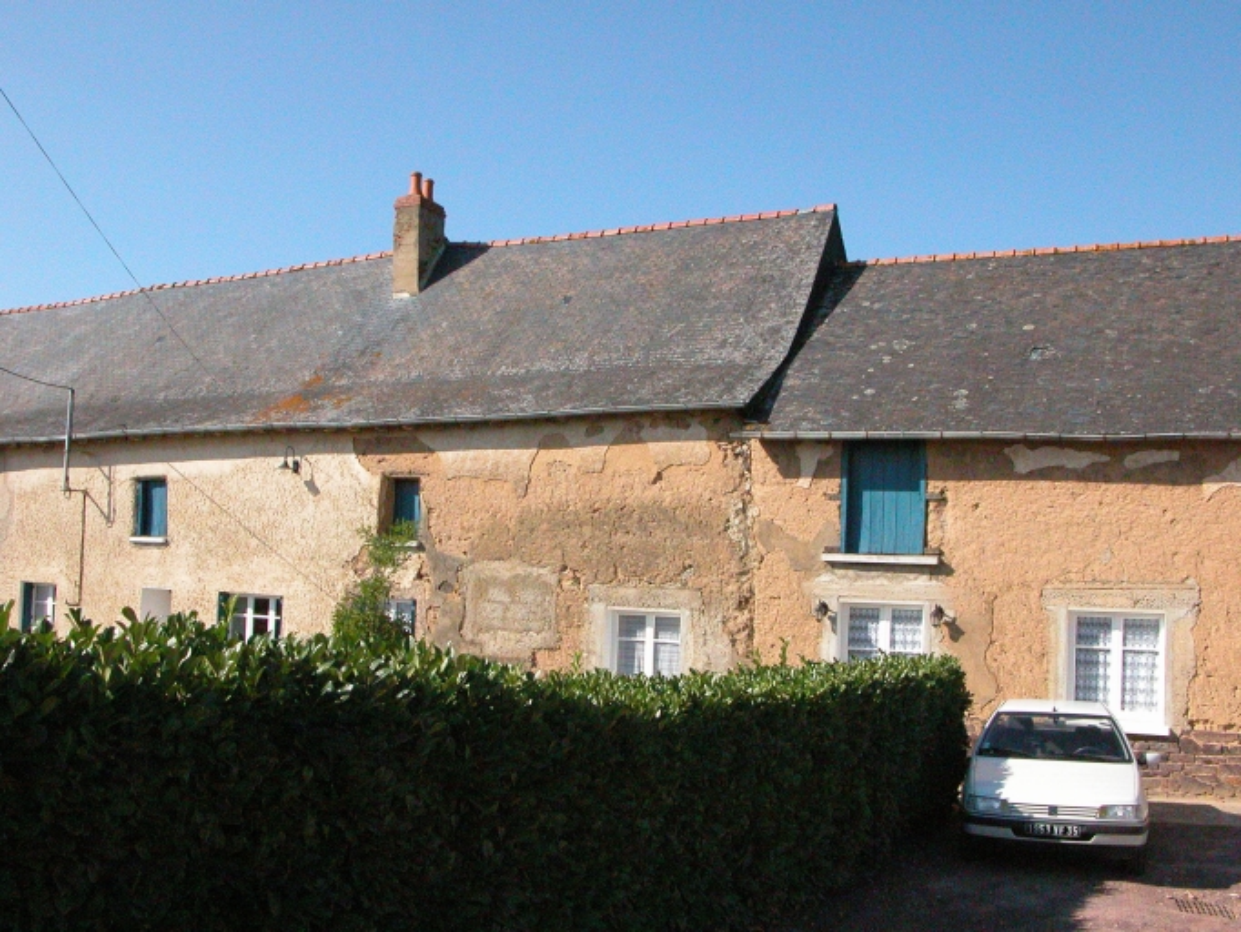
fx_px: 1255
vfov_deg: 40.7
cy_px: 466
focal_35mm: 35
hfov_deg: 52.6
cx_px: 620
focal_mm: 8.9
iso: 800
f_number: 8
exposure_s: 1/2778
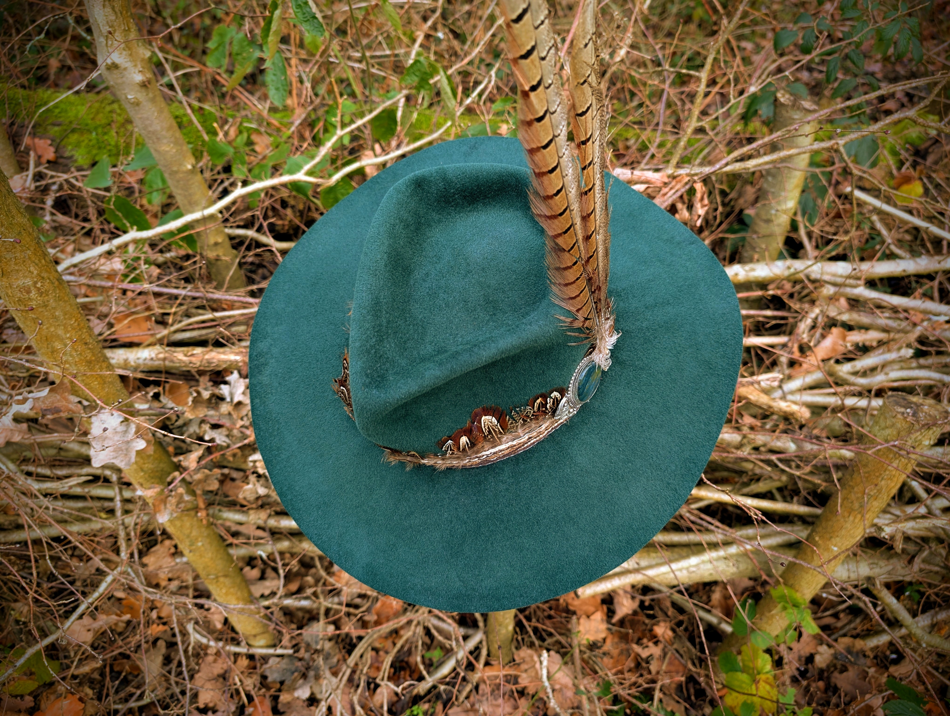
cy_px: 358
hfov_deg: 71.5
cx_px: 475
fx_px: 660
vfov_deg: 56.9
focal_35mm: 24
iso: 17
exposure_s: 1/26.1
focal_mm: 6.9
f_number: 1.68
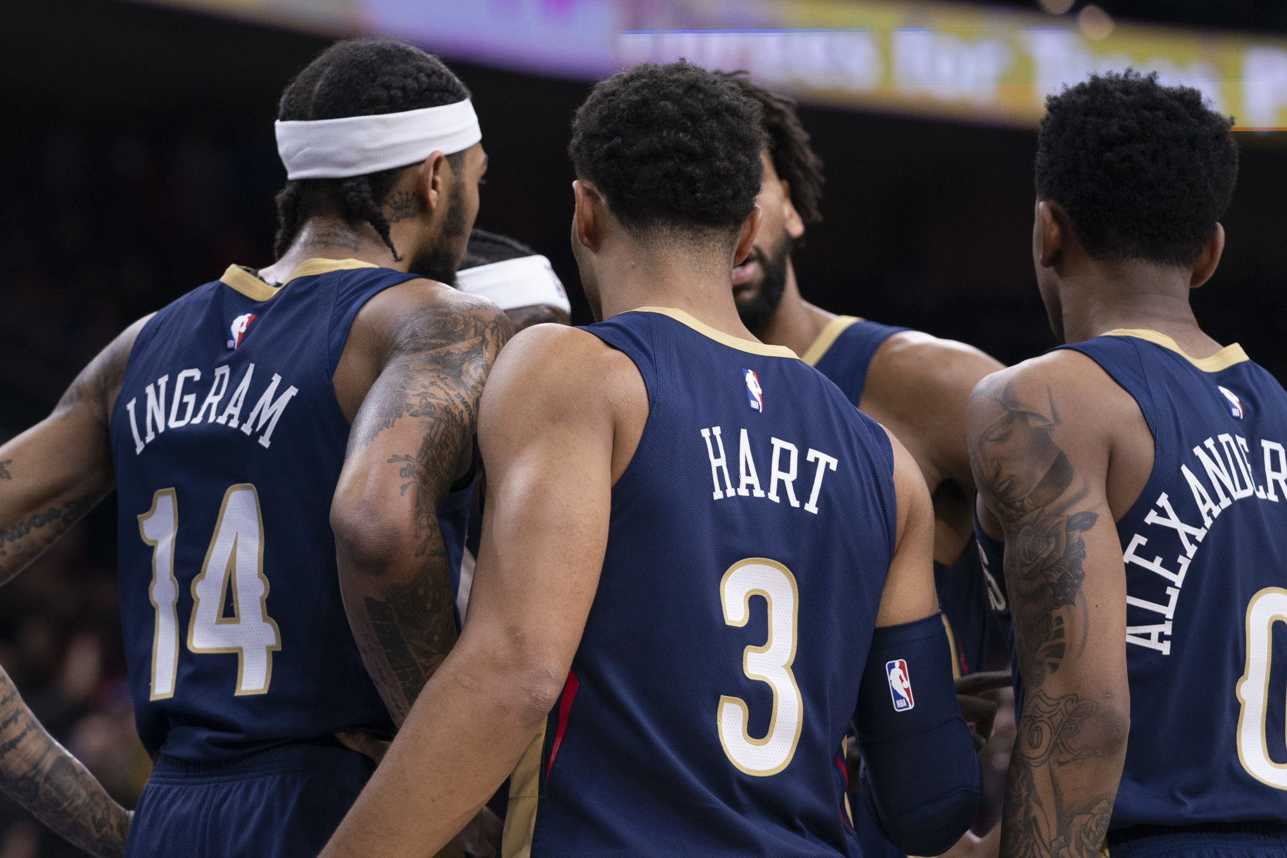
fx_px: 6614
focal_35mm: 185
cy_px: 610
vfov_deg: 7.4
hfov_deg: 11.1
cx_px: 515
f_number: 3.2
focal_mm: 118
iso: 2500
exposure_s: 1/1250
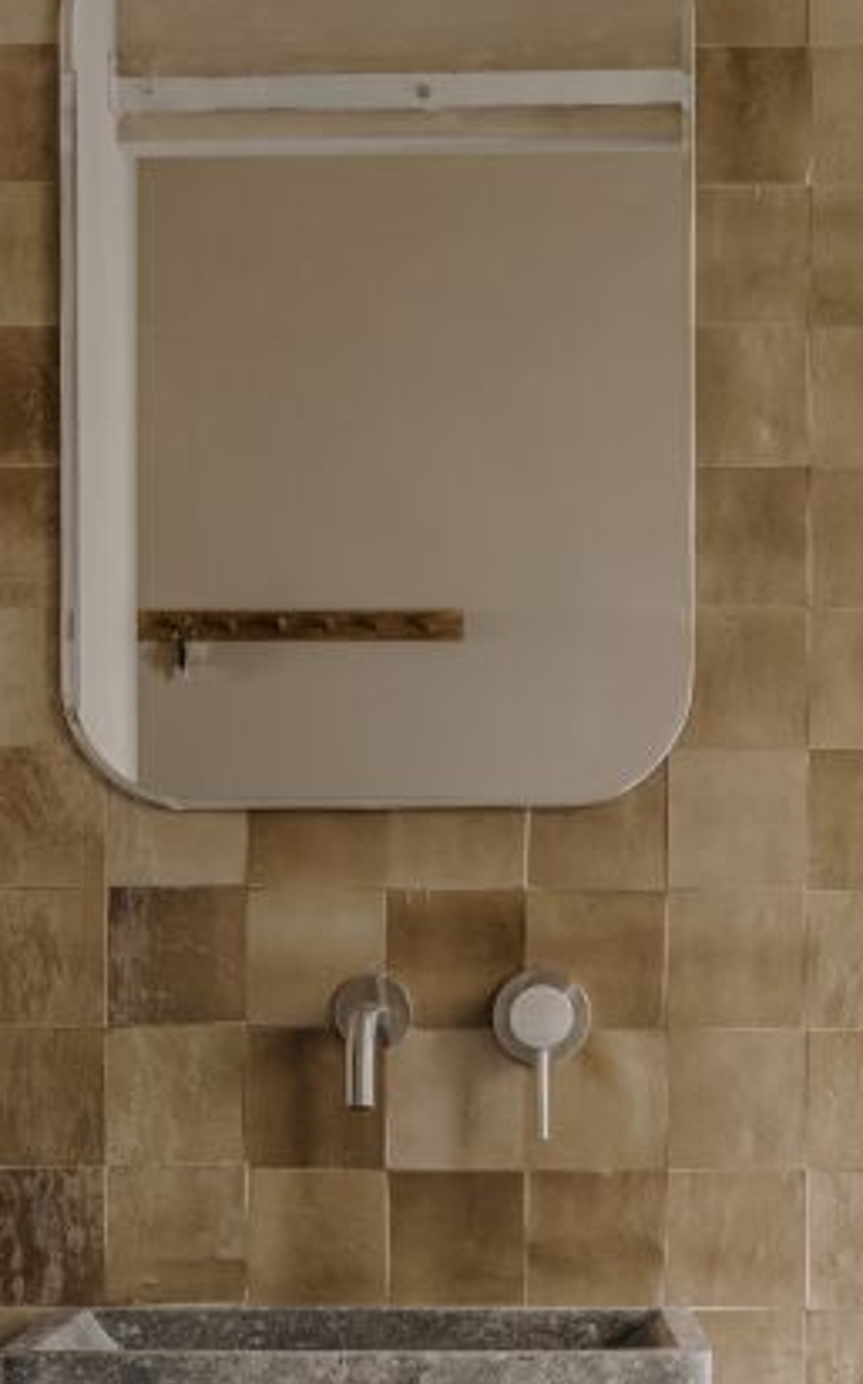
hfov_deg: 15.7
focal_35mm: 83
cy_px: 1067
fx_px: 3128
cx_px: 505
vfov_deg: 24.6
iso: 100
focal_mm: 41.8
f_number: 13
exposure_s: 40
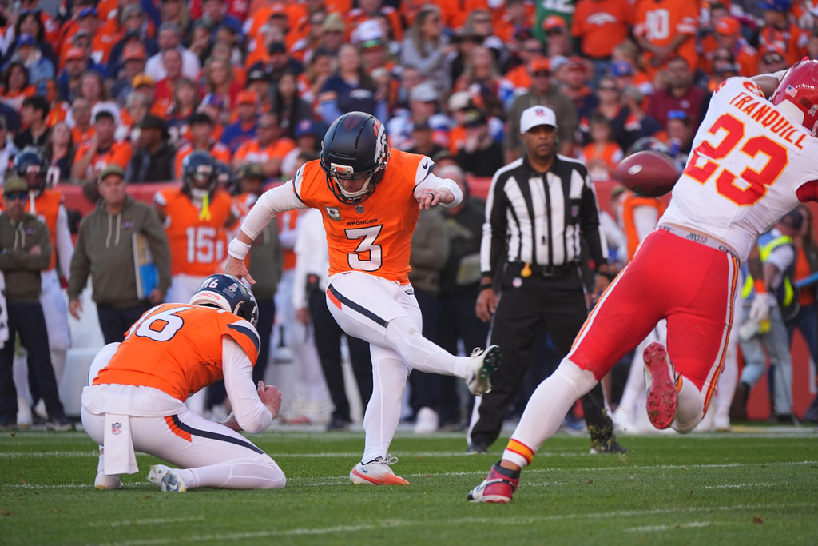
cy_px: 273
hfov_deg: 5.1
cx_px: 409
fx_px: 9203
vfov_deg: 3.4
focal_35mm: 405
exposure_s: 1/1000
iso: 1250
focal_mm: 405
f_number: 6.3
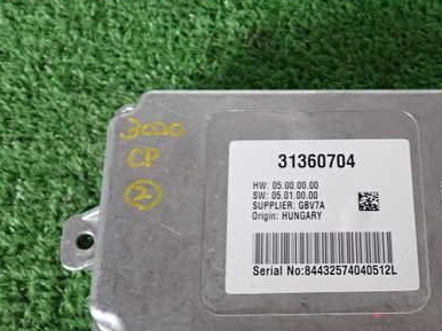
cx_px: 340
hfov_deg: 33.6
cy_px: 223
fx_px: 715
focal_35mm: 56
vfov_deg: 25.9
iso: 250
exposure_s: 1/40
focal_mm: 6.37
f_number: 2.5
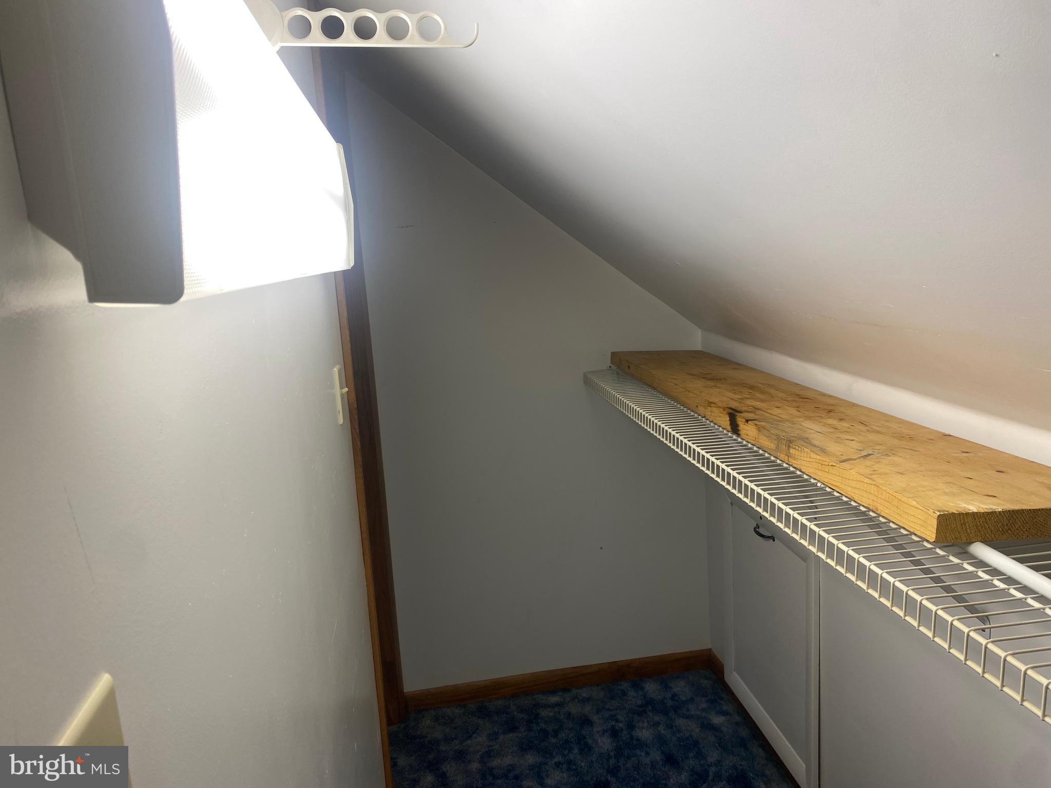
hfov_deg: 67.3
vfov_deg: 53.1
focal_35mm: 26
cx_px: 526
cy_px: 394
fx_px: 789
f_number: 1.8
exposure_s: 1/120
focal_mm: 4.25
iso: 40
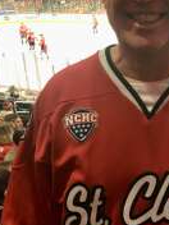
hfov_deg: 21.4
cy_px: 111
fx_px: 430
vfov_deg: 29.4
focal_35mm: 66
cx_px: 175
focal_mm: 4.15
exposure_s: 1/15
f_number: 2.2
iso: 40
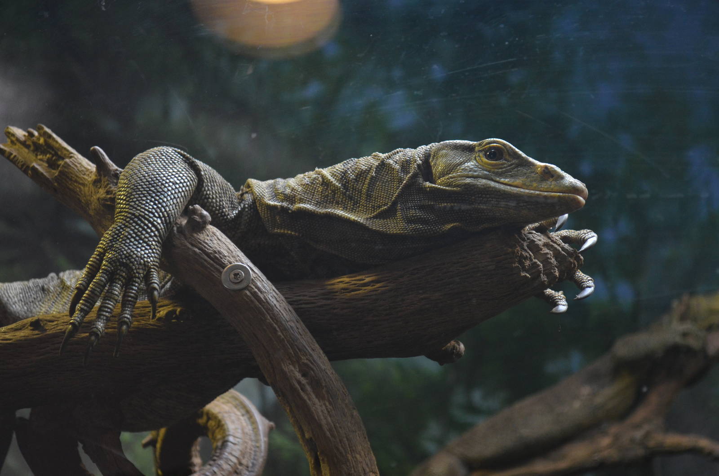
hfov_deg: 24.7
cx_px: 360
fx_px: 1644
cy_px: 238
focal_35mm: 82
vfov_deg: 16.5
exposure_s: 1/30
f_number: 5.6
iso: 1100
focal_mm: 55
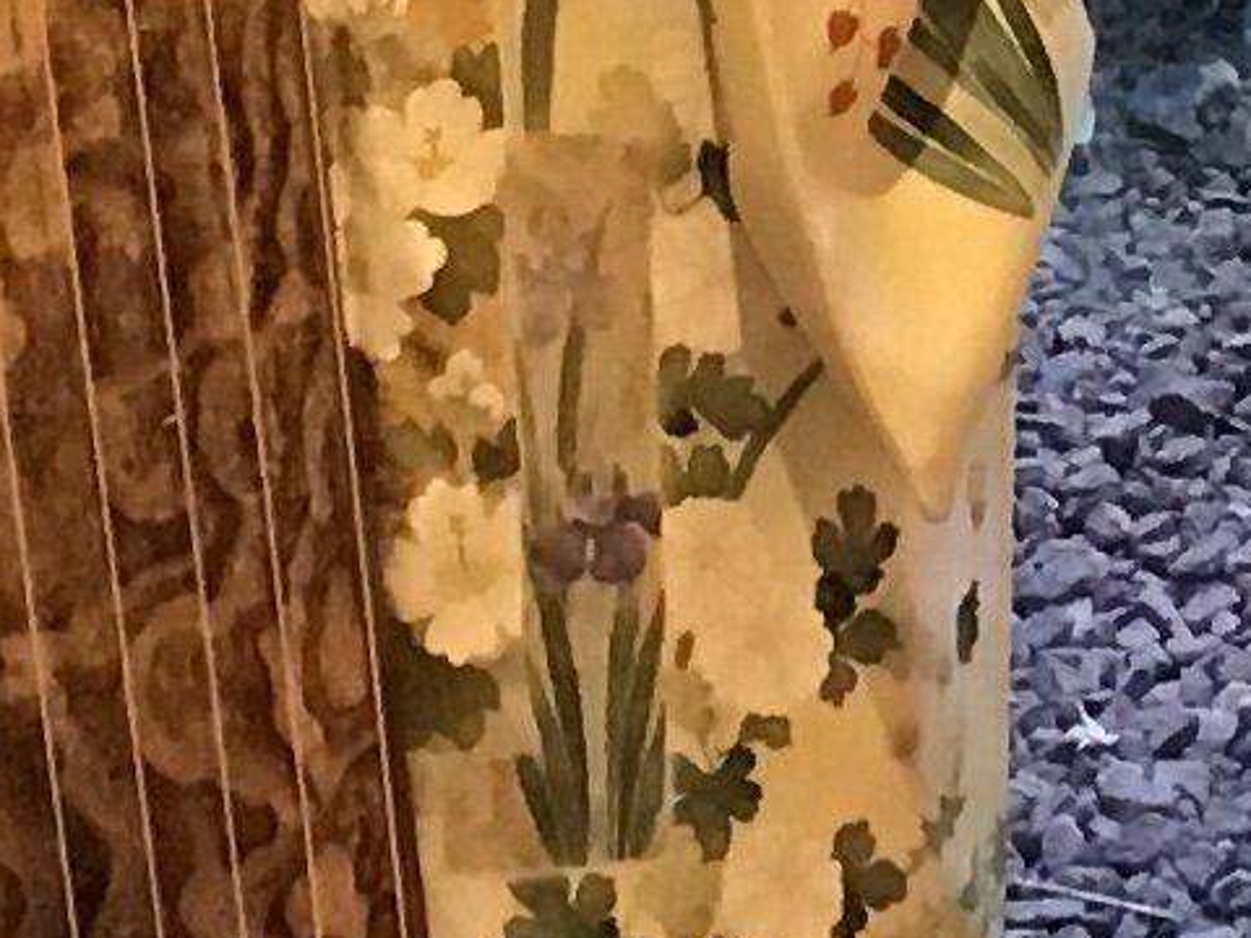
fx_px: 7625
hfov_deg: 9.2
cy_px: -943
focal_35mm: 211
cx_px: 1770
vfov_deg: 6.8
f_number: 2.4
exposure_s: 1/30
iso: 125
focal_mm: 3.3
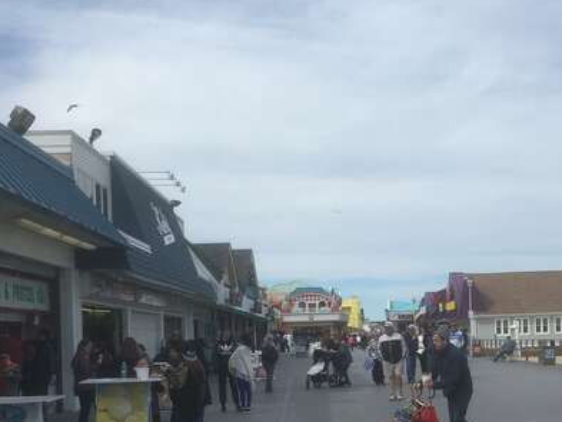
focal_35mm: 59
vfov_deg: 24.6
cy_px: 309
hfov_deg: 32.5
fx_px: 958
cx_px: 365
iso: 25
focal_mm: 4.15
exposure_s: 1/1748
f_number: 2.2
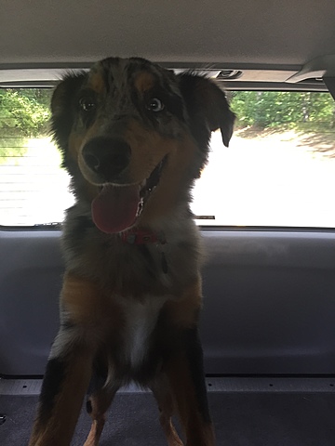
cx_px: 168
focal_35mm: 29
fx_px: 374
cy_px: 223
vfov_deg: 61.7
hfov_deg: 48.2
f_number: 2.2
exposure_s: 1/30
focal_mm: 4.15
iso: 50
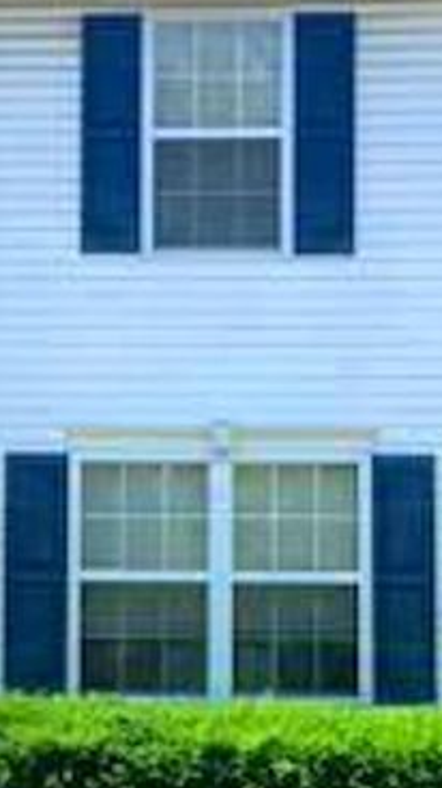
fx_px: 2150
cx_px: 13
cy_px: 499
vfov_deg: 20.7
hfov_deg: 11.6
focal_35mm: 103
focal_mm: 6
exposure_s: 1/461
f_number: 2.4
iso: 16
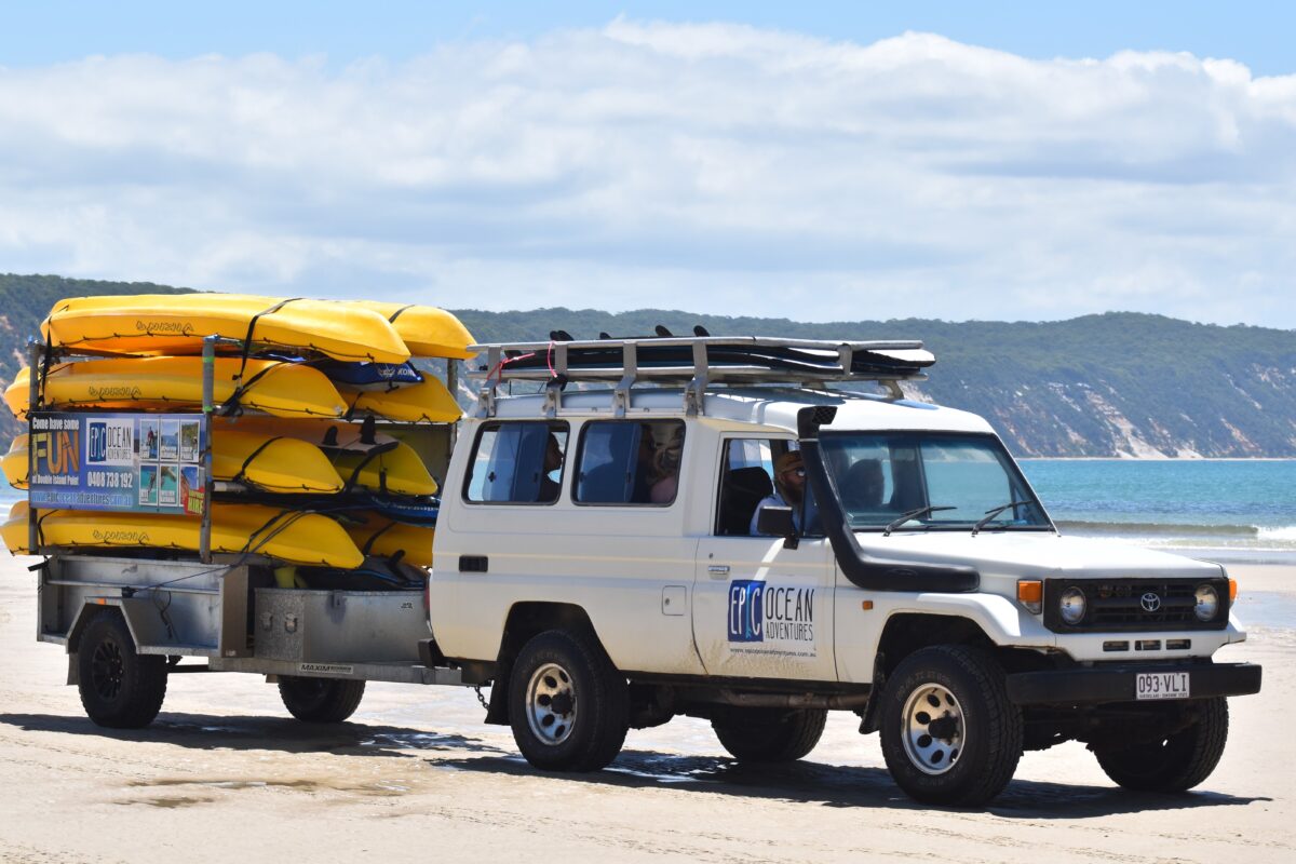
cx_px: 648
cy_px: 432
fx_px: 3780
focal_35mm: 105
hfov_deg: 19.5
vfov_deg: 13.0
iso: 200
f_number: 7.1
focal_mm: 70
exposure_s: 1/800
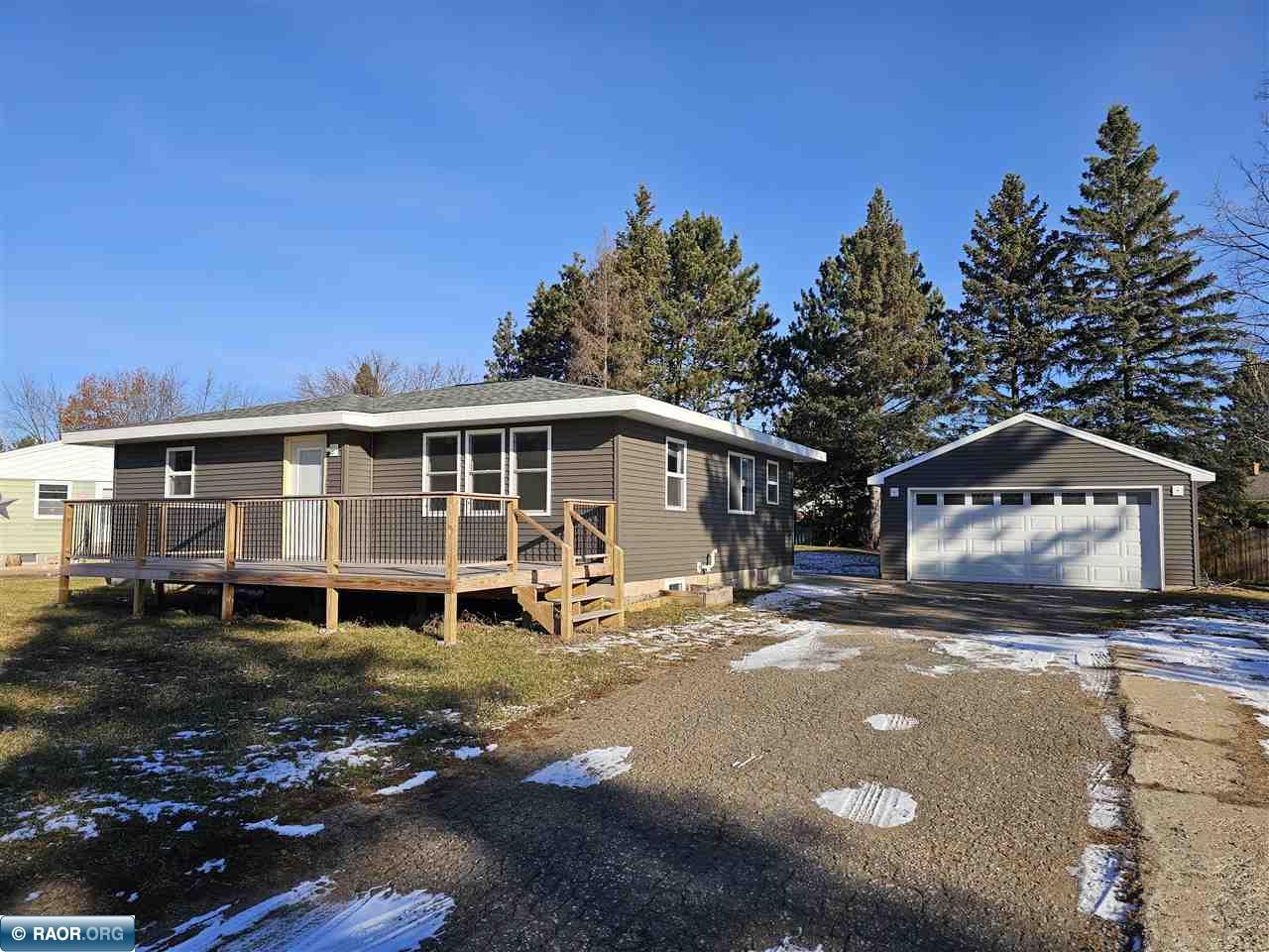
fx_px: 843
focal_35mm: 23
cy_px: 476
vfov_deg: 58.9
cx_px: 634
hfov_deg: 73.9
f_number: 1.7
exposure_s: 1/636
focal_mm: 6.3
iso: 10
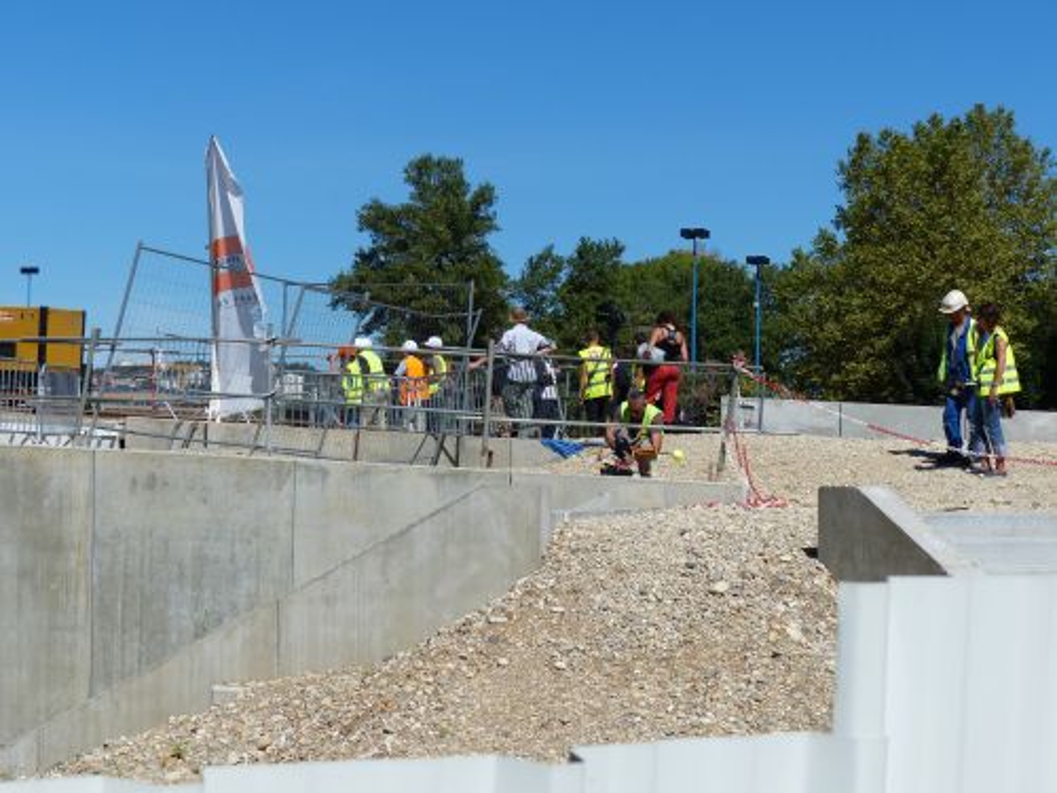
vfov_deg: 22.3
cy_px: 396
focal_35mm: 66
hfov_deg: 29.4
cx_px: 528
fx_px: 2015
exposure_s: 1/1600
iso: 100
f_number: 4
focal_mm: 11.9
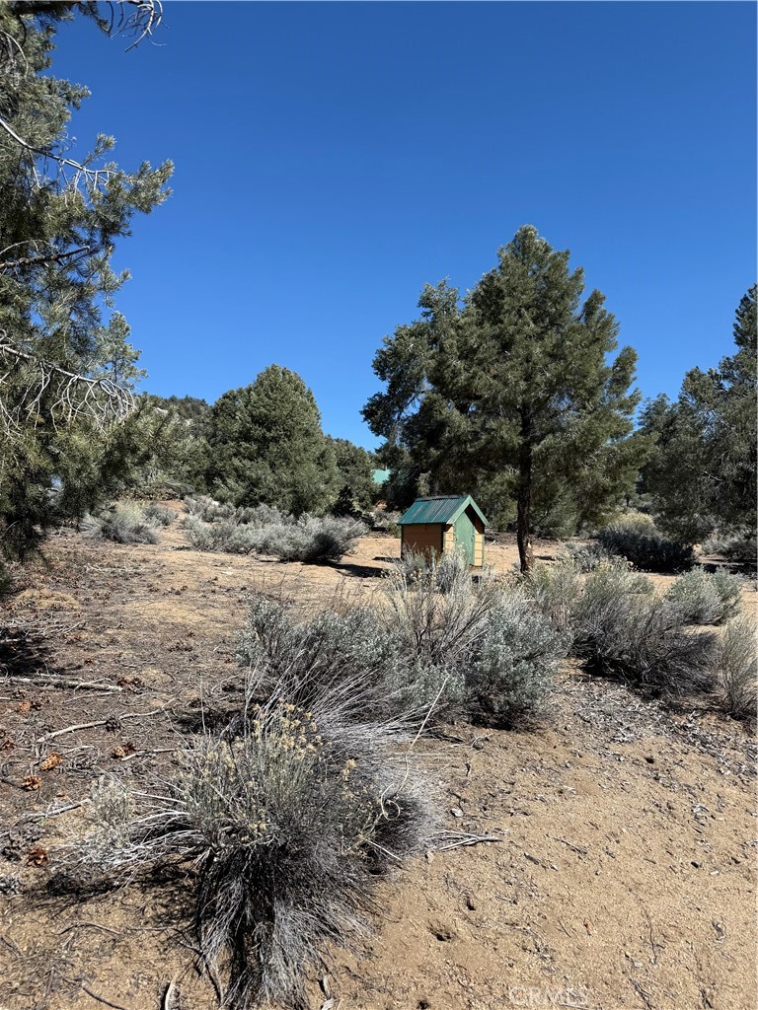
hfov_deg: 56.8
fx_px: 701
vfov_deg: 71.6
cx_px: 379
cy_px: 505
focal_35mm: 24
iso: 80
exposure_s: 1/4167
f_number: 1.78
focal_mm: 6.76
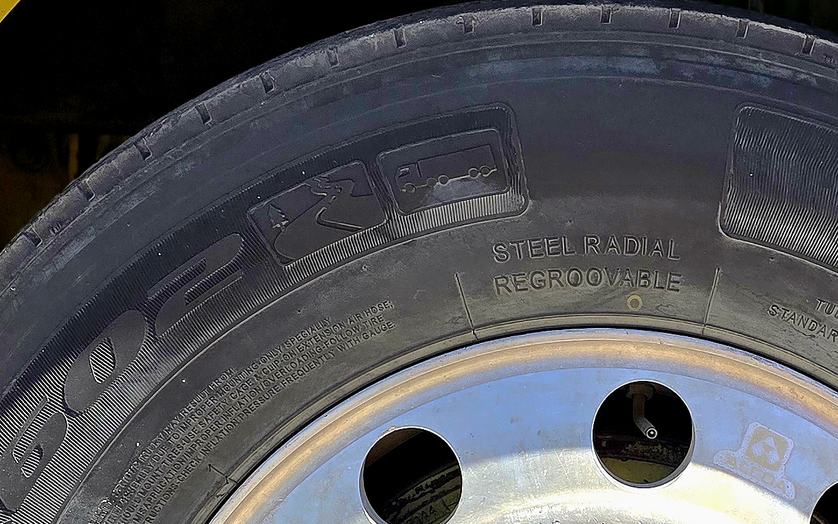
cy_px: 240
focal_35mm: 80
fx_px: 1827
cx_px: 633
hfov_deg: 25.5
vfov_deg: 16.3
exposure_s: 1/769
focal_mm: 6.3
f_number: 1.7
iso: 12
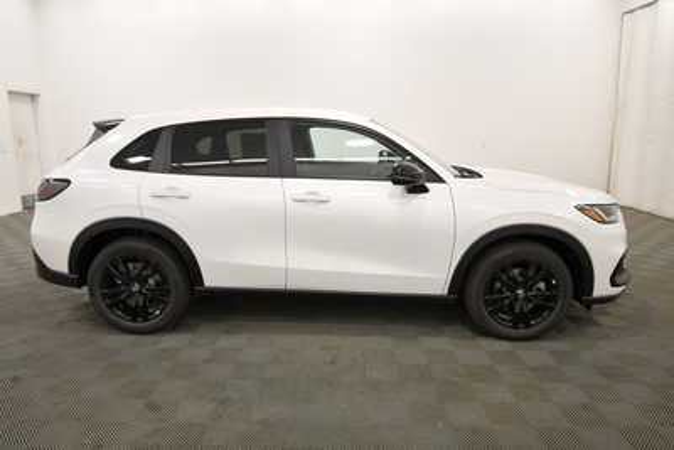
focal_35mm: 24
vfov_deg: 53.2
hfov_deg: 73.7
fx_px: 449
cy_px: 225
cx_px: 337
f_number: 5.3
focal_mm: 16
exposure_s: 1/250
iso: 800
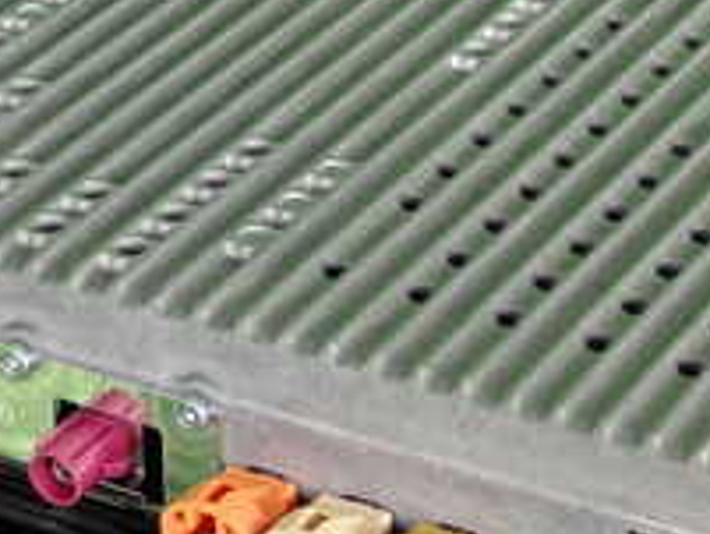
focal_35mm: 161
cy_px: 545
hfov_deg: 12.3
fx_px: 3304
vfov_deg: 9.2
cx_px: 438
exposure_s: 1/125
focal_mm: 9.65
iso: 500
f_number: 3.3
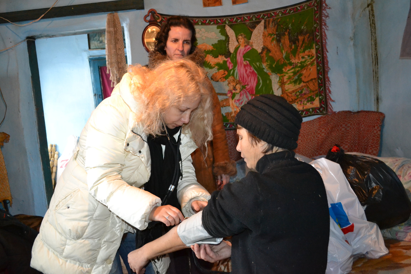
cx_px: 206
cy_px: 137
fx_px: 342
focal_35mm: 30
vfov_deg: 43.6
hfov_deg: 61.9
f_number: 3.8
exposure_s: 1/60
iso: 3200
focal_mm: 20
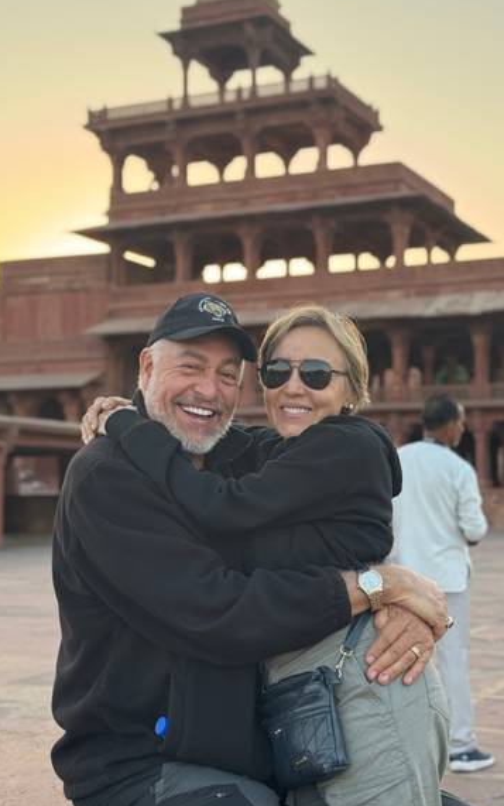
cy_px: 391
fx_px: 1252
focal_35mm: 57
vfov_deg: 35.7
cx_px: 289
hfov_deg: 22.7
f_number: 1.78
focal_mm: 6.76
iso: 64
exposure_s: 1/259
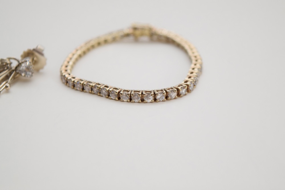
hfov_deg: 24.6
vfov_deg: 16.6
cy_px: 95
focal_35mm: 82
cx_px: 142
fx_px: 653
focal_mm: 55
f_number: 5.6
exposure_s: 1/80
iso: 800
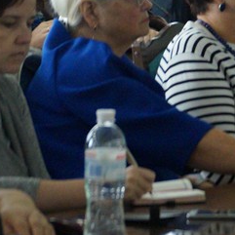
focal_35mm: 406
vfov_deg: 4.3
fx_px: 3117
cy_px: -54
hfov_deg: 4.3
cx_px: 455
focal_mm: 75
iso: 3200
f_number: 5.6
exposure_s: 1/125
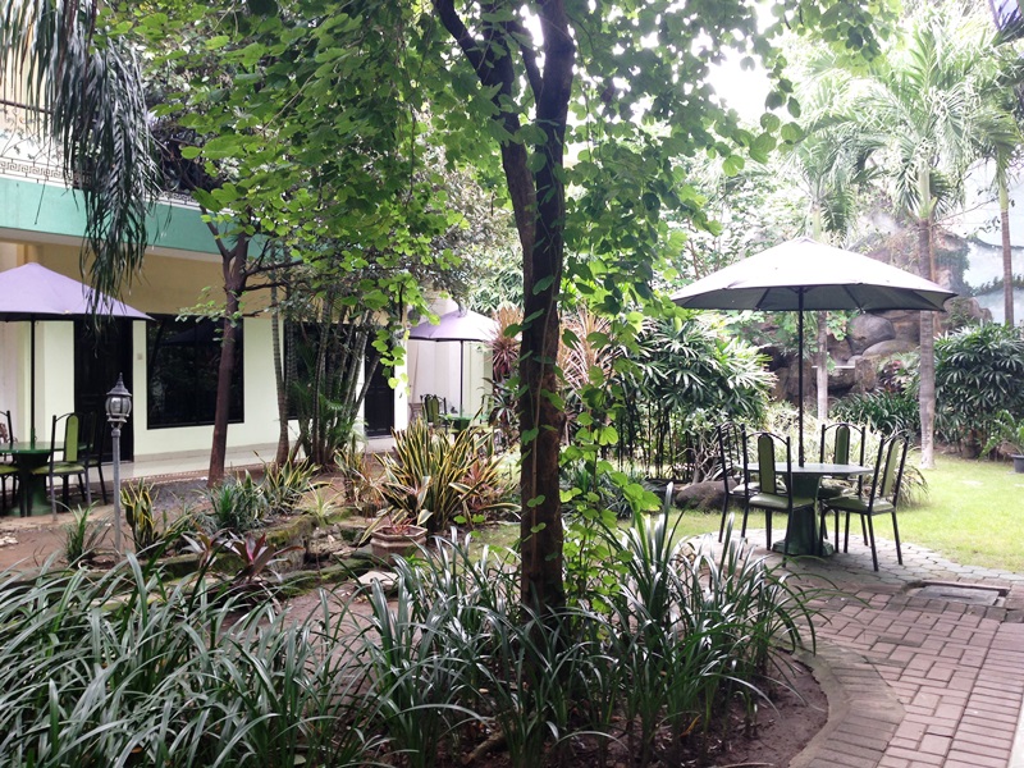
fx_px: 976
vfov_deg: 42.9
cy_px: 384
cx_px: 512
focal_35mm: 33
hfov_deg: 55.4
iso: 50
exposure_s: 1/24
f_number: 2.4
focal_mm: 4.12
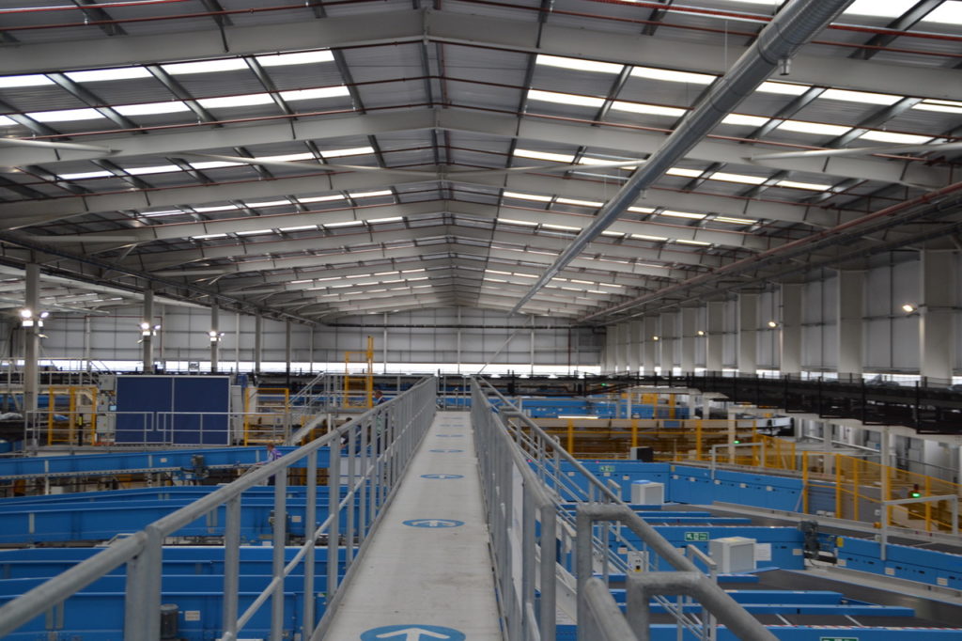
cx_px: 481
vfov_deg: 31.9
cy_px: 320
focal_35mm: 42
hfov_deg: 46.4
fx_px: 1122
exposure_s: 1/100
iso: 400
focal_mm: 28
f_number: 5
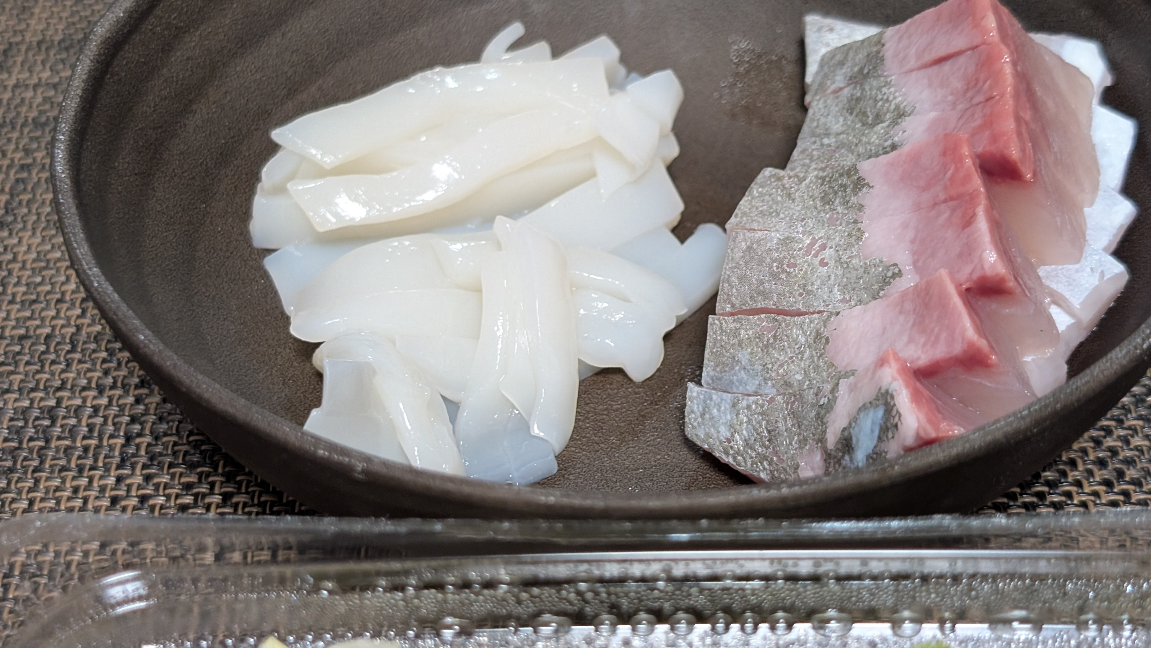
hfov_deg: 38.5
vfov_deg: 22.2
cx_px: 573
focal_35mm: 54
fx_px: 1648
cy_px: 341
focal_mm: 6.9
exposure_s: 1/60
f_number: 1.68
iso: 240
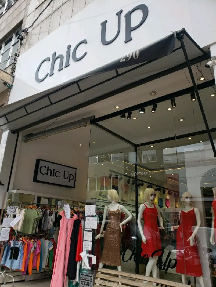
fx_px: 216
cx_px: 108
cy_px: 144
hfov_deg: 53.1
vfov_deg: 67.3
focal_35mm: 26
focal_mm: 4.3
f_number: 2.4
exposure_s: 1/370
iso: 50
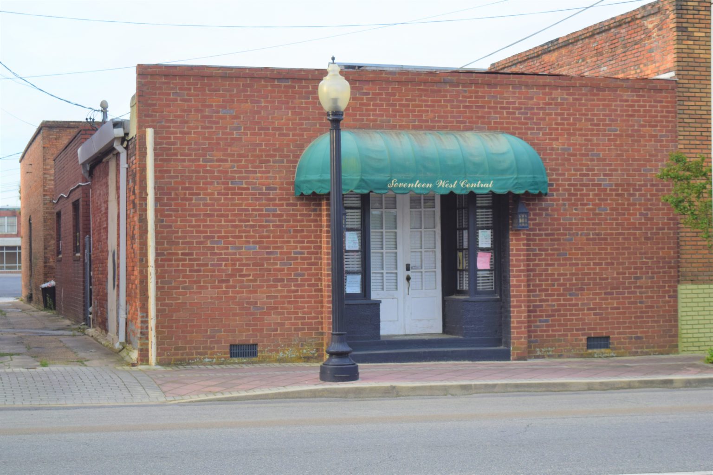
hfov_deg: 31.9
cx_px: 356
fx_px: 1248
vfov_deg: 21.6
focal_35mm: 63
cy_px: 238
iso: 100
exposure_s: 1/160
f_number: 6.3
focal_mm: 42
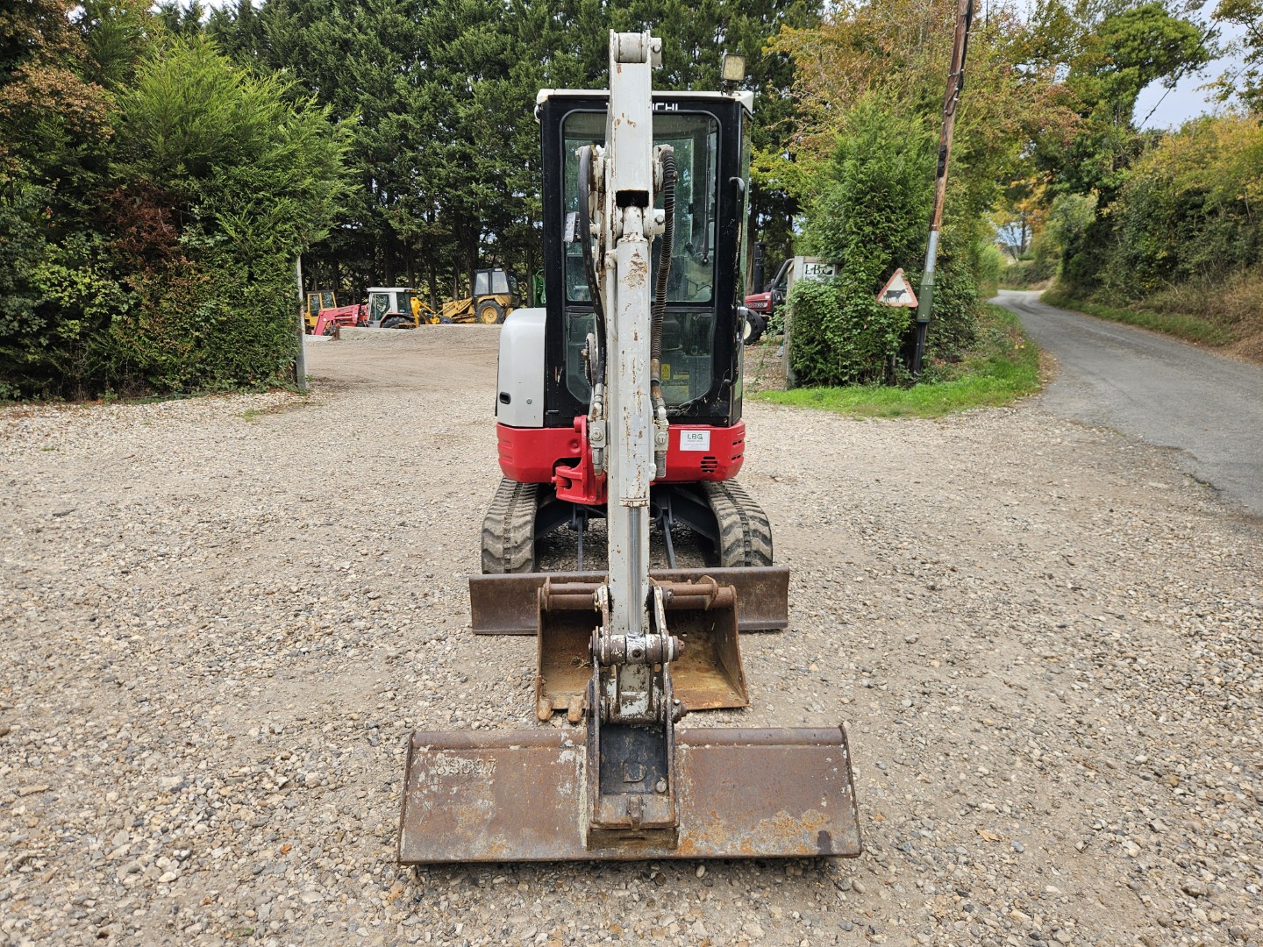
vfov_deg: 58.9
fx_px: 839
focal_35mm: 23
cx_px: 632
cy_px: 474
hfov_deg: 73.9
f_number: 1.8
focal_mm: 5.4
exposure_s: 1/371
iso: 25
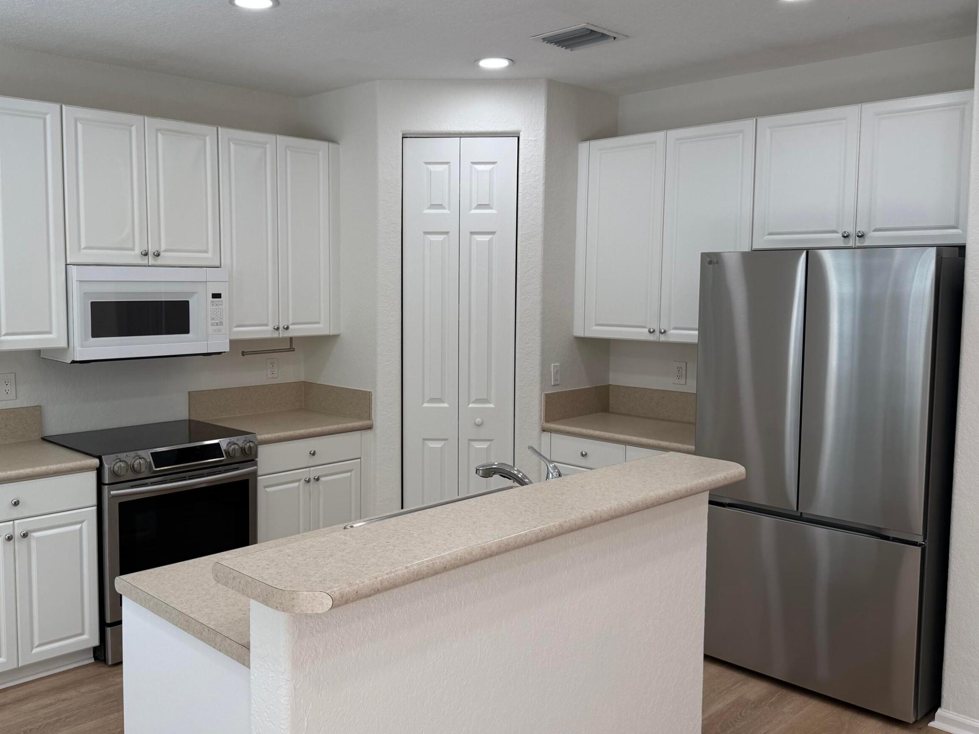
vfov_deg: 45.4
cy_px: 352
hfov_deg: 58.0
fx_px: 877
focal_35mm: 31
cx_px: 401
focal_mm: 6.76
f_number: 1.78
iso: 100
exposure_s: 1/284
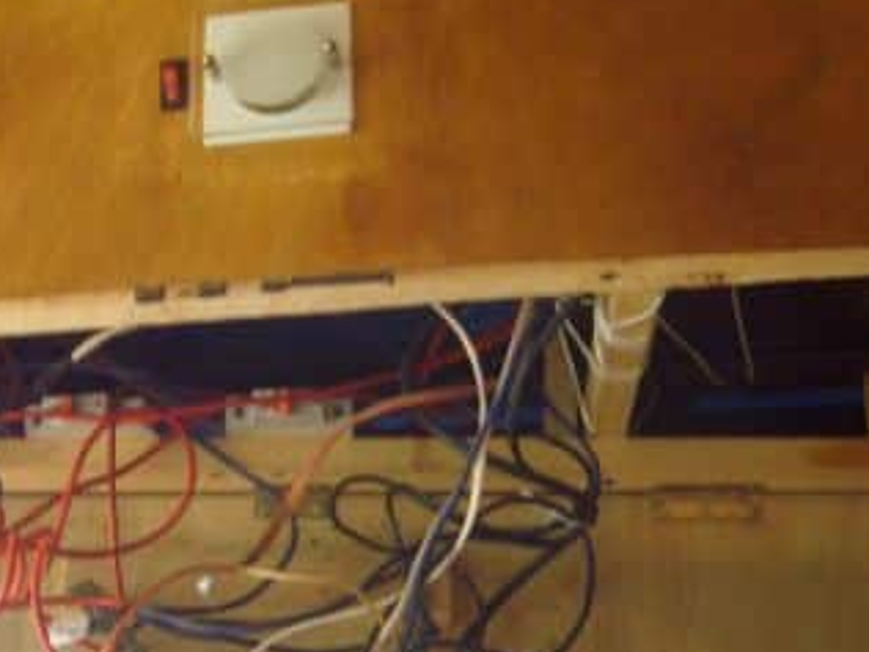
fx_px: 1858
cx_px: 280
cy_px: 410
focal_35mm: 74
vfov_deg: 19.9
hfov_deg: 26.2
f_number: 2.8
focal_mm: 8
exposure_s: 1/30
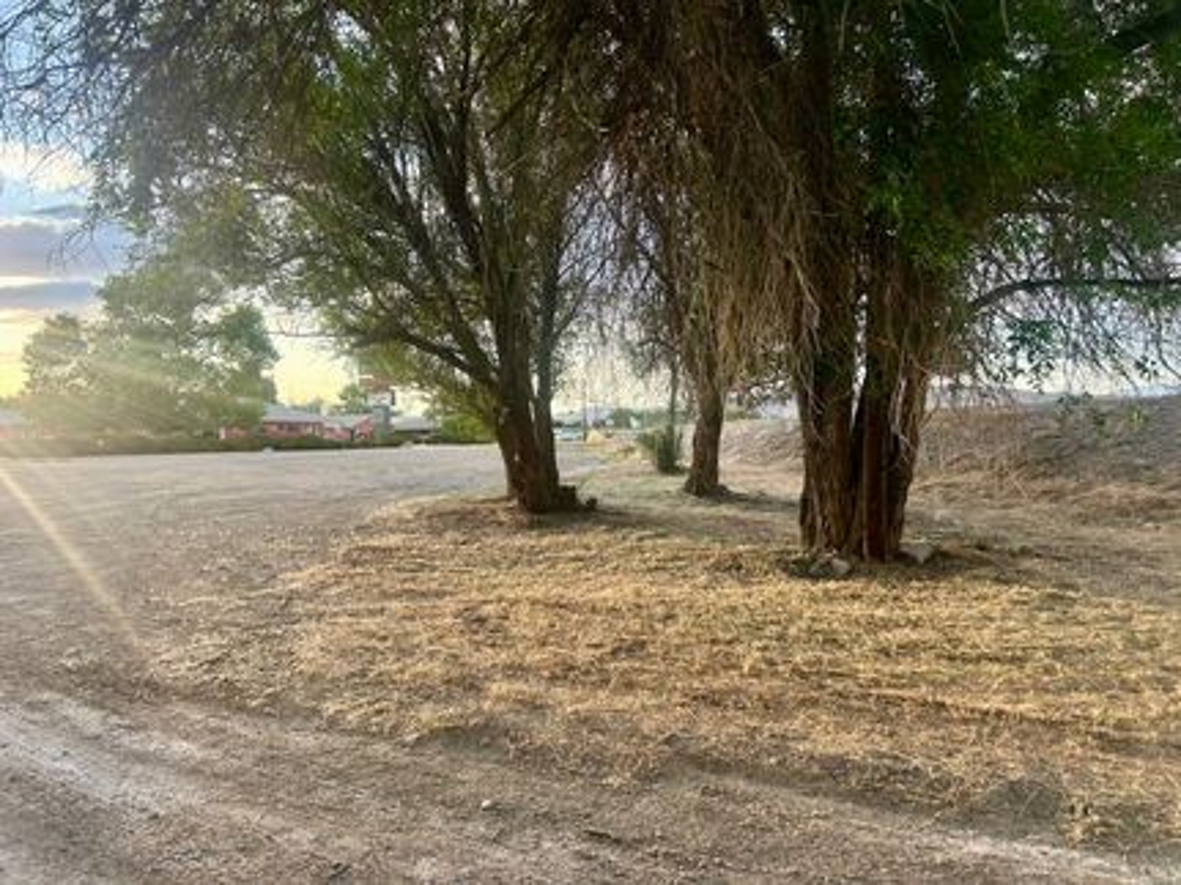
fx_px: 887
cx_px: 590
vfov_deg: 53.0
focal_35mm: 26
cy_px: 442
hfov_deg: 67.3
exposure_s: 1/1135
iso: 50
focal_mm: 5.7
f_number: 1.5
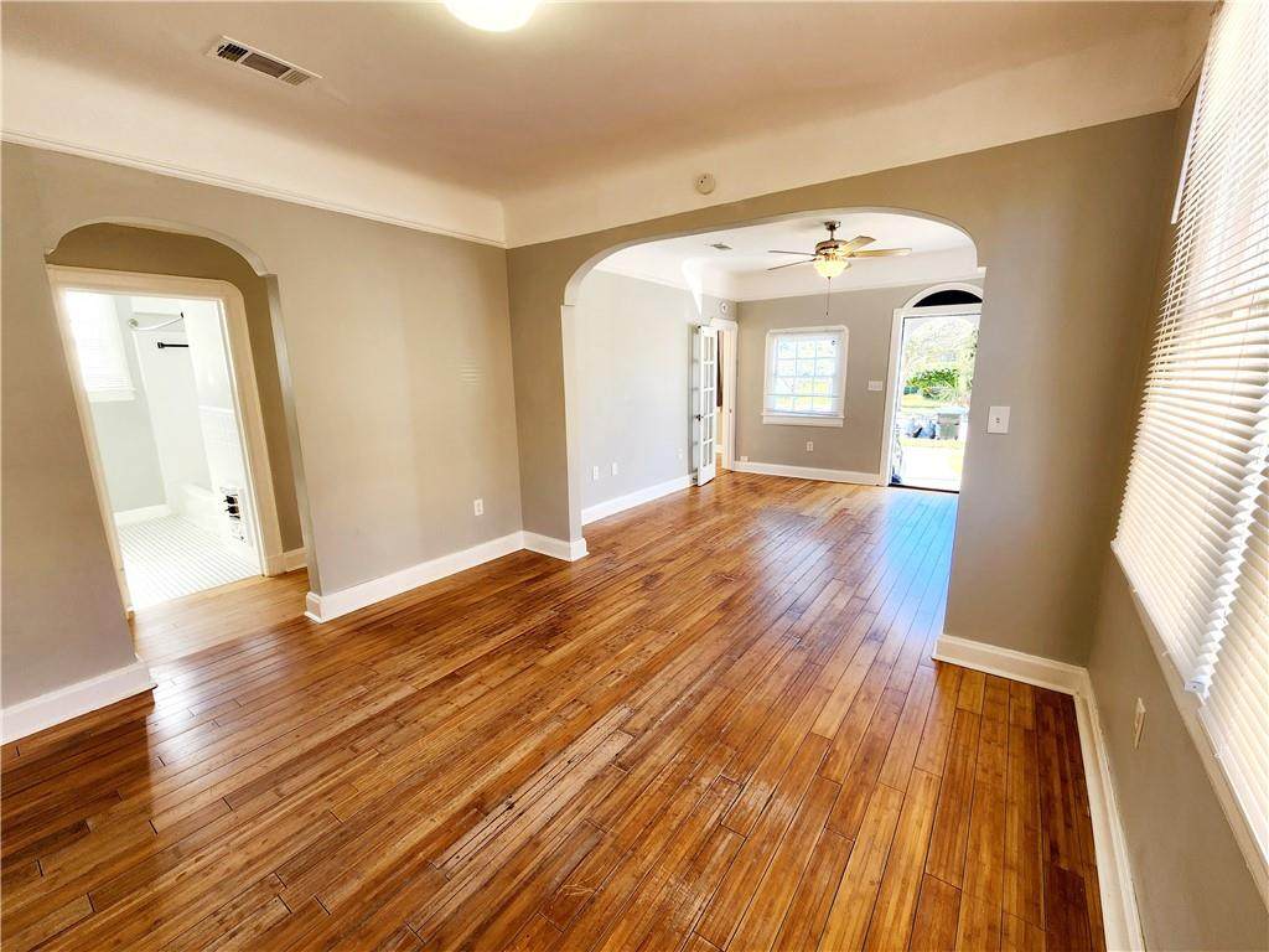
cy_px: 476
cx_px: 634
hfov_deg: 106.2
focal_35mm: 13
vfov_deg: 89.9
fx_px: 477
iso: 80
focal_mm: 2.2
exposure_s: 1/120
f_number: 2.2
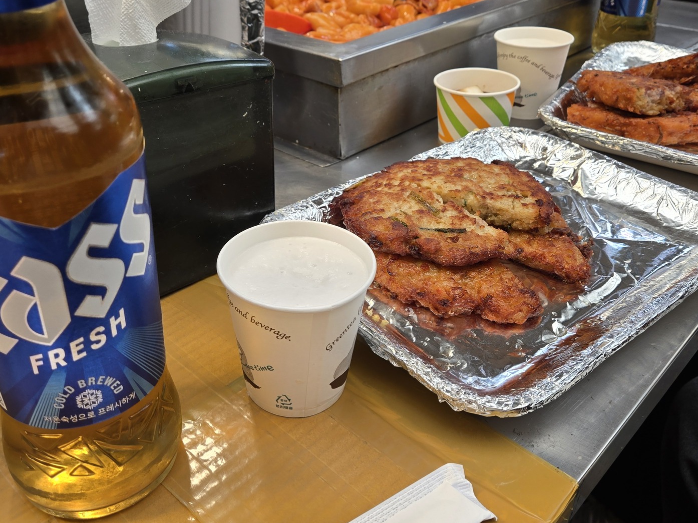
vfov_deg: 42.8
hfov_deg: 55.4
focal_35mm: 33
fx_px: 665
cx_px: 348
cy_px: 222
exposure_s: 1/120
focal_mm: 5.4
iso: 40
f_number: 1.8
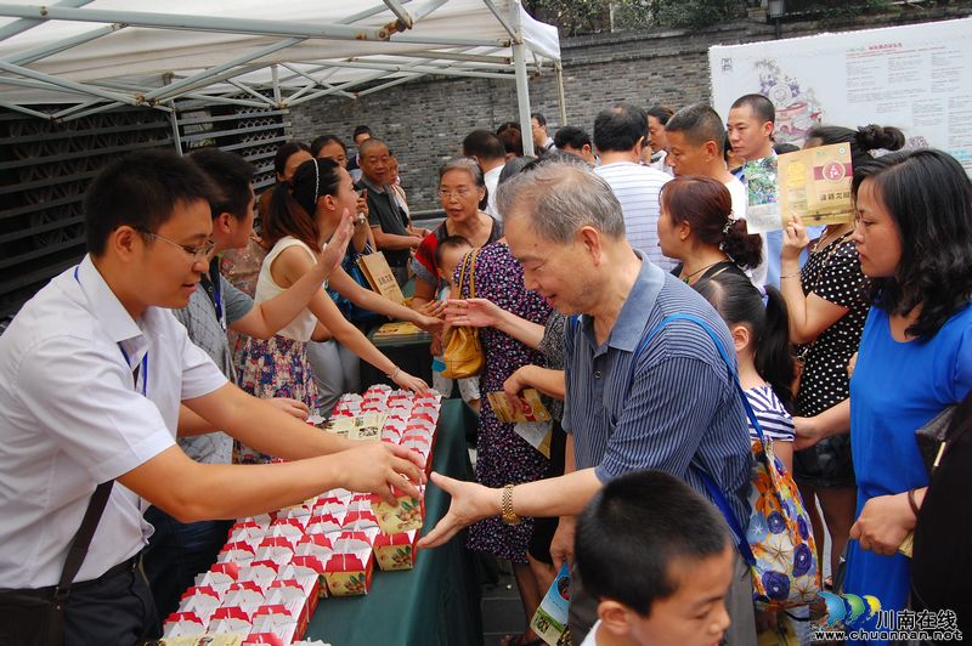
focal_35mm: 30
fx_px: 809
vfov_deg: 43.5
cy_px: 323
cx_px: 486
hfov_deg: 62.0
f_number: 7.1
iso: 400
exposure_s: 1/200
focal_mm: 20
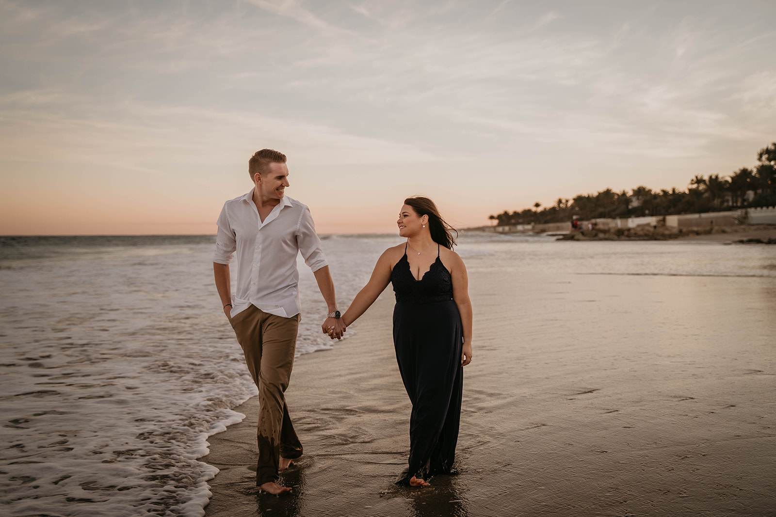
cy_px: 258
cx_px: 388
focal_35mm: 46
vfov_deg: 29.2
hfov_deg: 42.7
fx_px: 992
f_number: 2.8
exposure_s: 1/320
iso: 200
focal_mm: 46
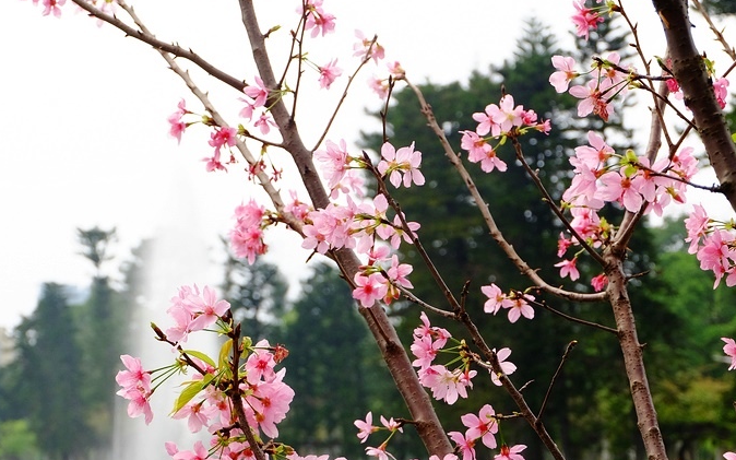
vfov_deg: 16.4
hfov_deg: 26.2
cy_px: 369
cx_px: 370
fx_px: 1584
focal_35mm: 79
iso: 400
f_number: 5
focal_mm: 34
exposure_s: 1/850
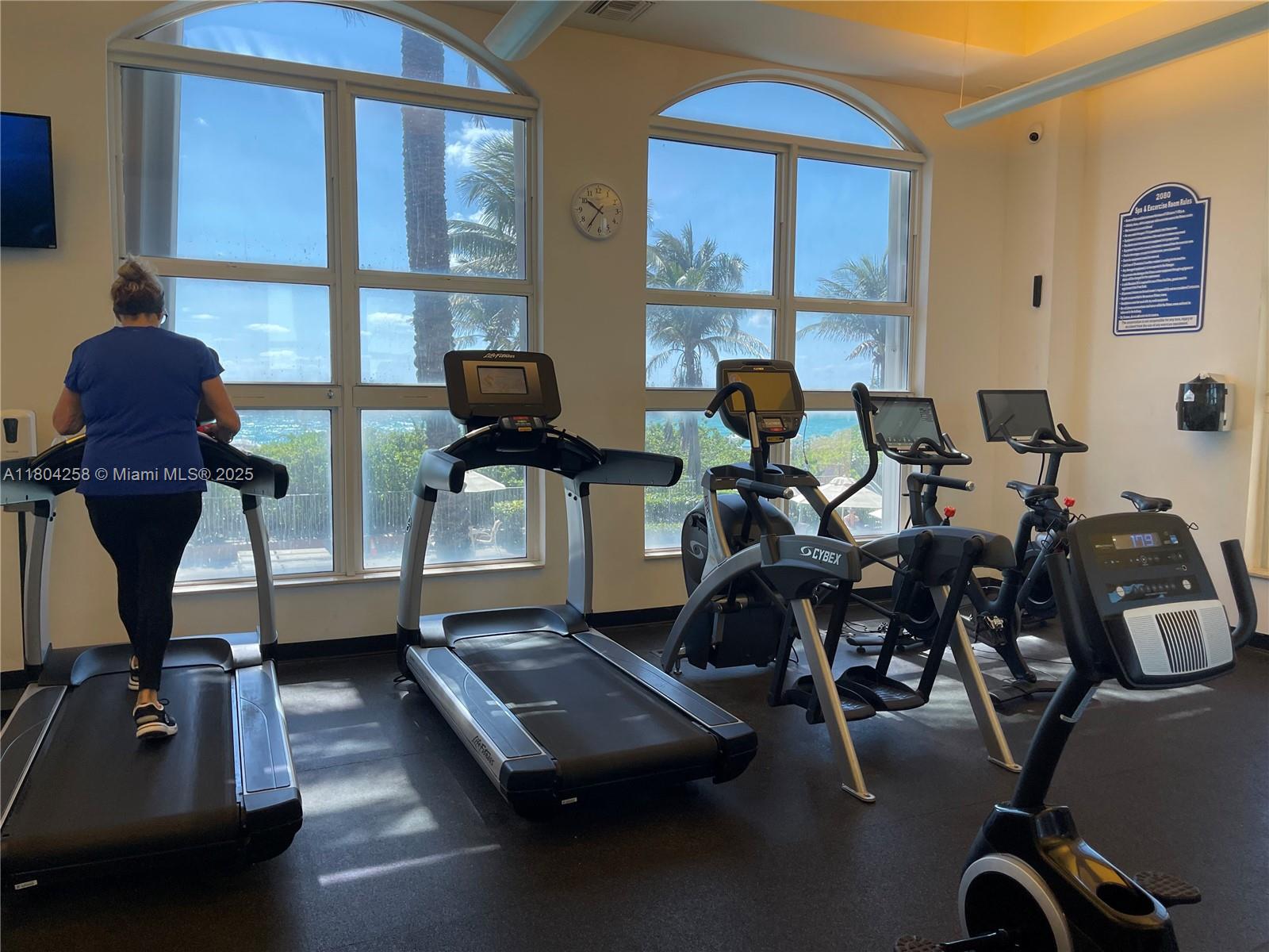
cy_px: 476
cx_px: 634
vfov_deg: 54.9
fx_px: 916
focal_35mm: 25
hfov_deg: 69.4
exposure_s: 1/120
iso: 100
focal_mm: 5.1
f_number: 1.6
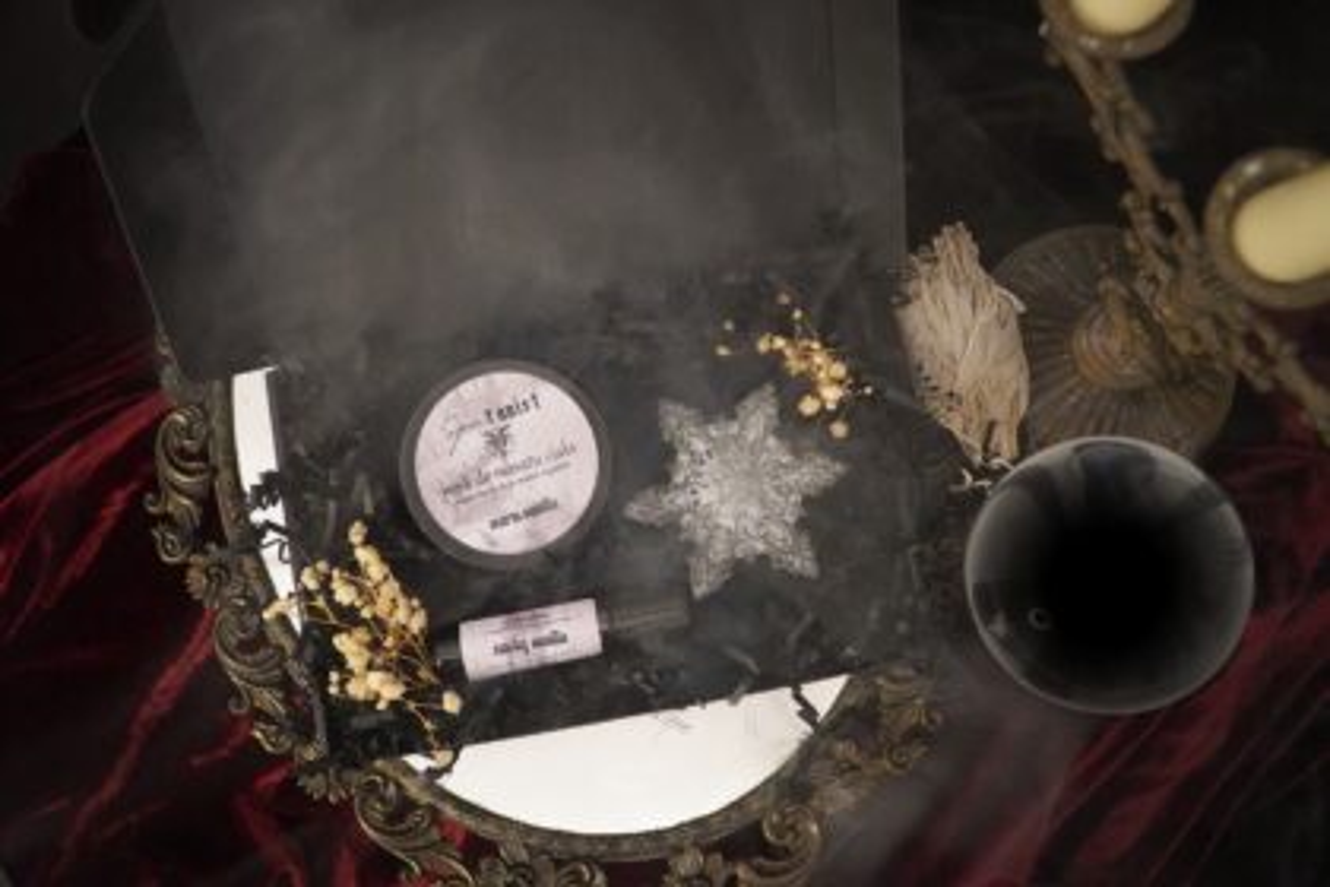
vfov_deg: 35.5
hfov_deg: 51.3
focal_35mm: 38
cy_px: 444
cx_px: 665
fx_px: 1385
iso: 6400
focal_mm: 25
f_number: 4
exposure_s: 1/80
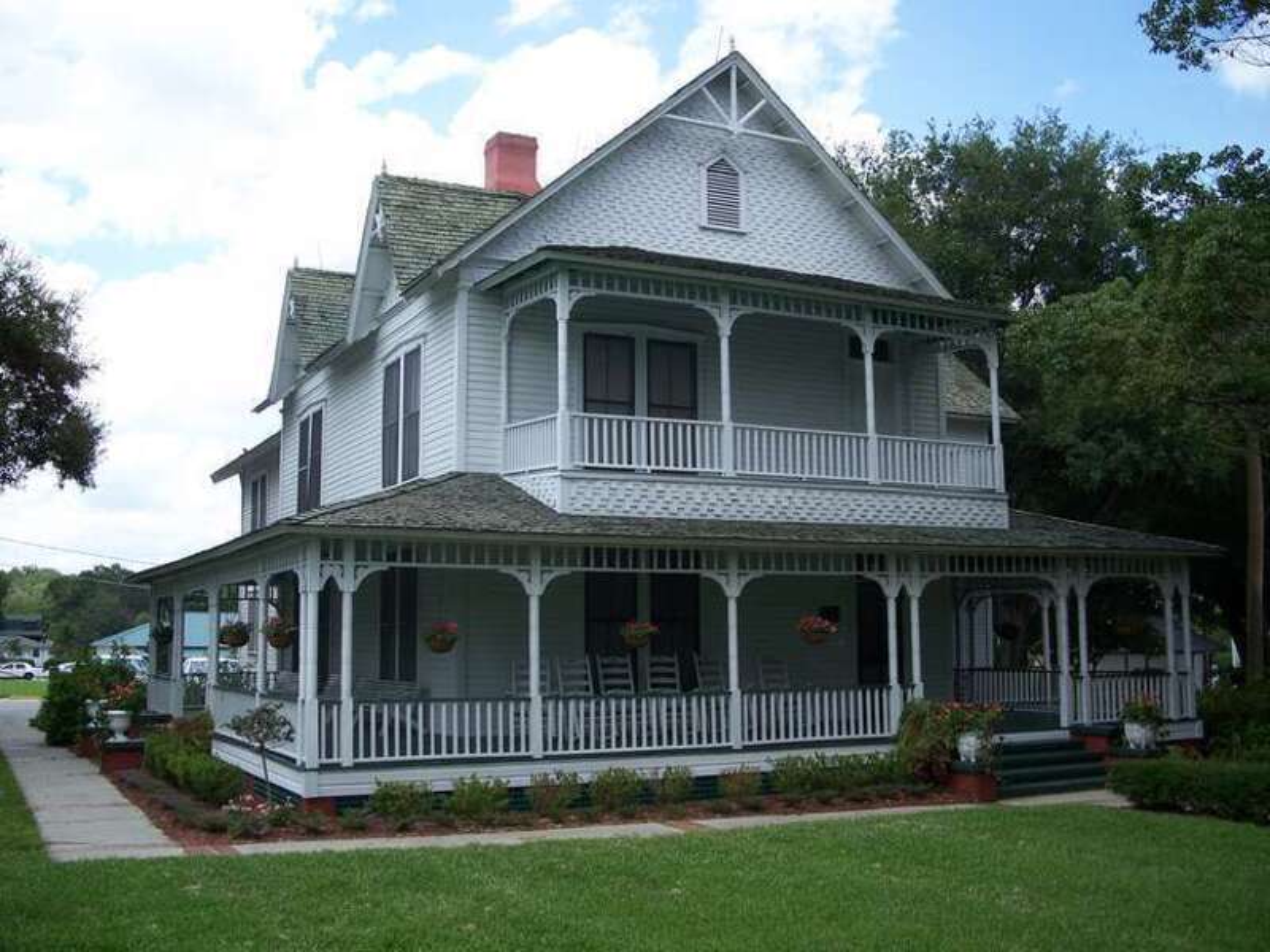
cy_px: 476
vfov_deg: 38.7
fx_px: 1357
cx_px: 635
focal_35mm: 37
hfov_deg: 50.1
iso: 64
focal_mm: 7.8
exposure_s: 1/500
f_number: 2.8
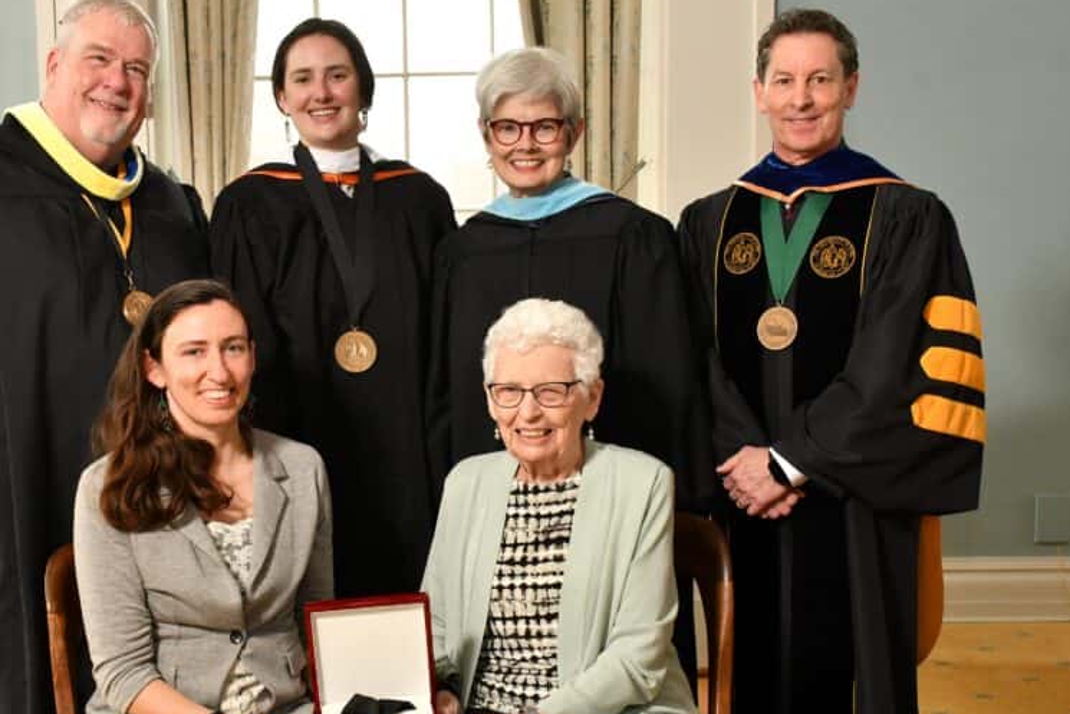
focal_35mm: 56
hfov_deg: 35.6
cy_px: 436
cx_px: 391
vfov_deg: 24.3
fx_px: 1655
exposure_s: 1/200
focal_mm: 27
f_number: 9
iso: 1250
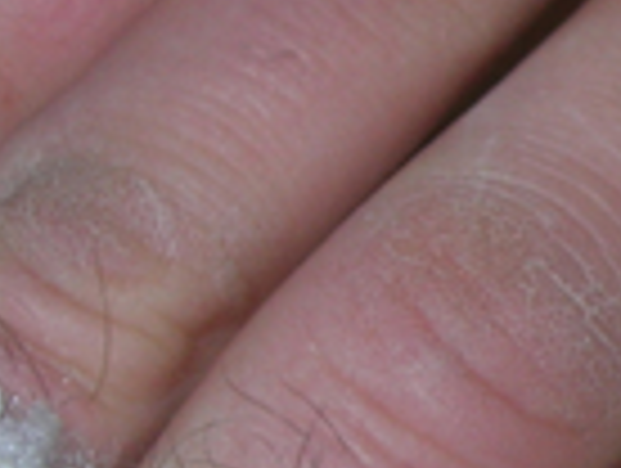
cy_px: 252
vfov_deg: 8.5
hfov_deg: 10.5
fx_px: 3163
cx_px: 1170
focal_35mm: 176
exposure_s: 1/60.1
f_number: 4.8
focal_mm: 7.8
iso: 64
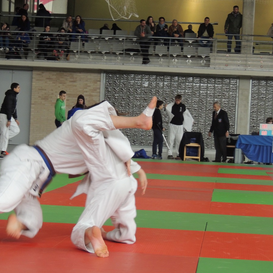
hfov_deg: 14.0
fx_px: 1115
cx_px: 119
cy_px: 138
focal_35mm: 125
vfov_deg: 14.0
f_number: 4.2
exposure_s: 1/125
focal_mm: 18.7
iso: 400
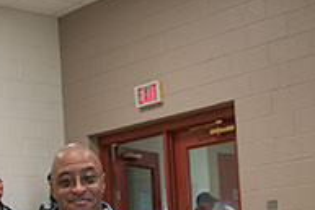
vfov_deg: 17.6
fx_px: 630
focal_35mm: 72
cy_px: 282
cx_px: 85
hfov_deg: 27.7
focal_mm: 24
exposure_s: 1/125
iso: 1250
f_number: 5.6
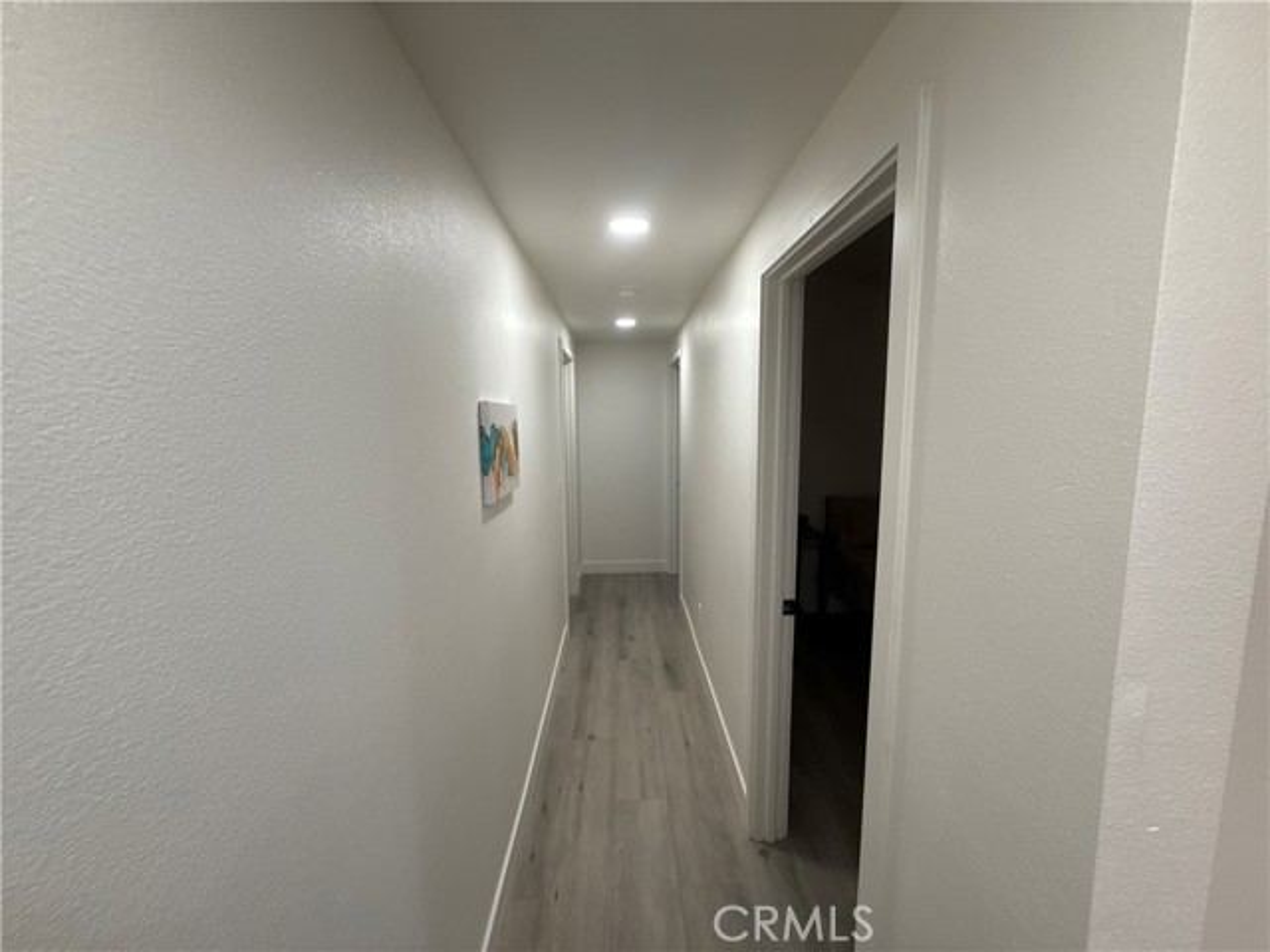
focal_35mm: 14
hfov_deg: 102.1
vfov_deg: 85.7
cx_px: 635
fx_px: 514
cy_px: 476
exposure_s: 1/120
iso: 200
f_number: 2.2
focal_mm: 2.22
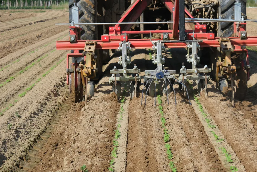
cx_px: 146
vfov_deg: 14.4
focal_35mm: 95
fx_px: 678
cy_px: 97
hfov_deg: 21.4
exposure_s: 1/320
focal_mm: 55
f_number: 8
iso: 160
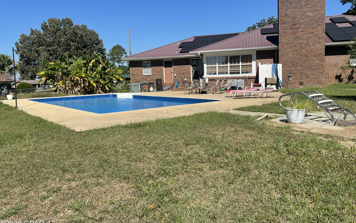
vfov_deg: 44.5
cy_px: 100
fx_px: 272
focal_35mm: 28
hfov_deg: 66.5
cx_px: 179
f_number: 1.6
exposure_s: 1/4132
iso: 32
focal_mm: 4.2
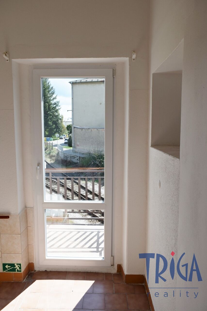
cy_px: 156
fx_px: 233
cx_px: 104
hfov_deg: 48.0
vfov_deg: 67.4
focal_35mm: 27
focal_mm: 18
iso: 200
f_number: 8
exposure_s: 1/250
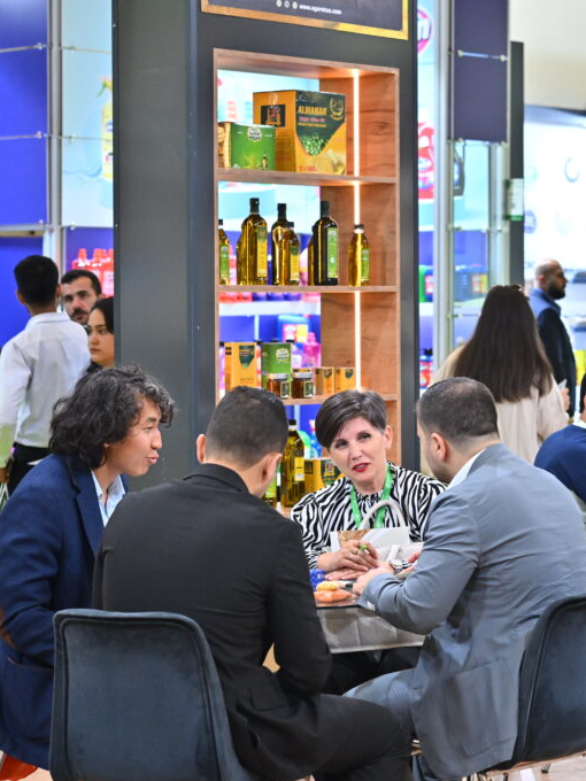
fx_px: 2551
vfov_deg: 17.4
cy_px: 391
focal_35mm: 113
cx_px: 473
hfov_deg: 13.0
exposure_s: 1/160
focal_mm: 78
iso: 1600
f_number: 5
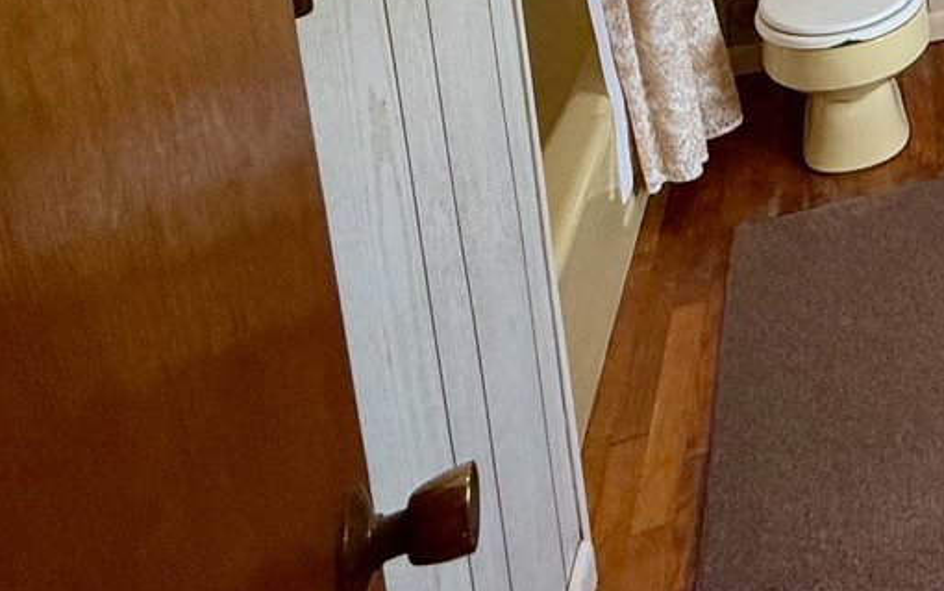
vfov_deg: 23.2
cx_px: 1295
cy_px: -308
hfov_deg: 31.6
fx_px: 1132
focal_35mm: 44
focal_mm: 2.22
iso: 250
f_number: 2.2
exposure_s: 1/120
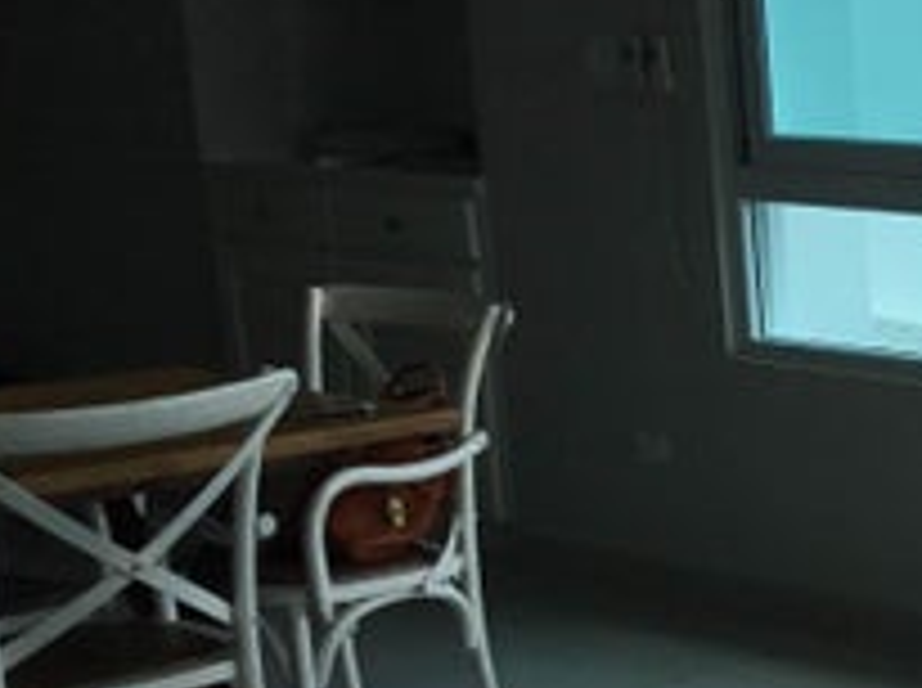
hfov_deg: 18.1
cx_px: 1385
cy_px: 684
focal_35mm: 97
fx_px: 2579
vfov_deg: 14.9
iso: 25
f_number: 2.4
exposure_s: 1/604
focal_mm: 3.3
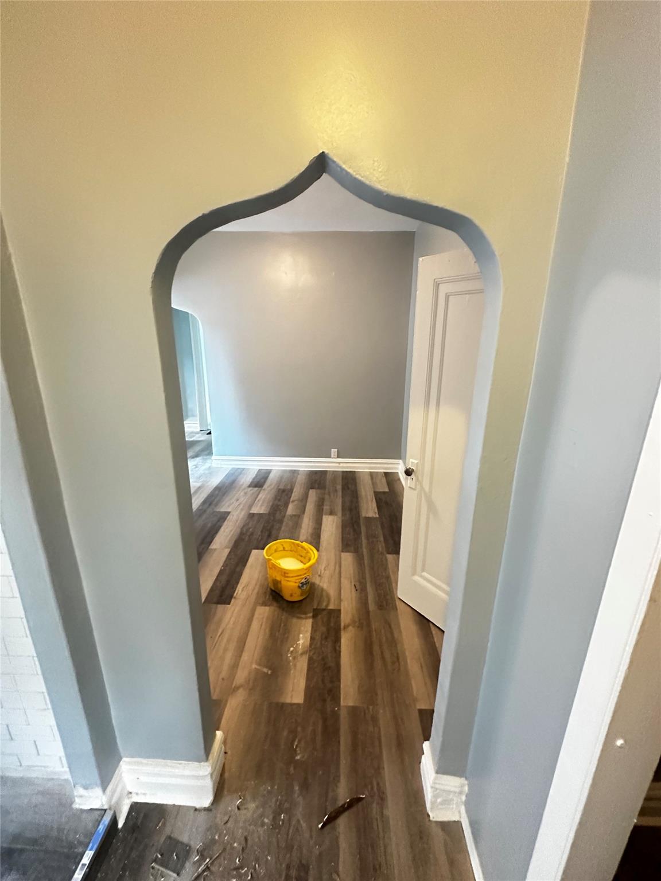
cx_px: 330
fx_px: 356
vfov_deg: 102.1
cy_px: 440
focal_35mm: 14
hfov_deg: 85.7
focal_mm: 2.22
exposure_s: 1/40
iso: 1000
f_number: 2.2
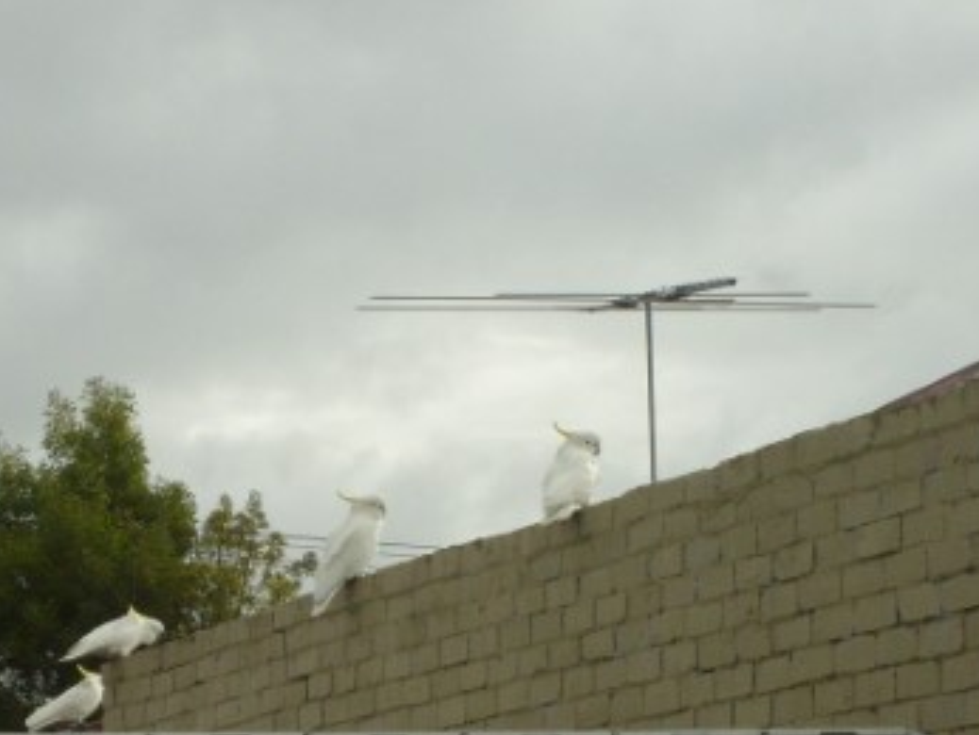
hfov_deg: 10.1
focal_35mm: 196
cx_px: 195
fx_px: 5547
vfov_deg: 7.6
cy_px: 667
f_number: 4.9
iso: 80
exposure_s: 1/500
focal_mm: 17.4
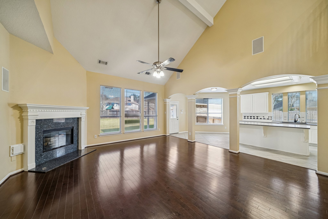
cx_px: 164
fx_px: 109
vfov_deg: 90.0
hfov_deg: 112.6
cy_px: 110
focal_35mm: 12
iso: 640
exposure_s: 1/15
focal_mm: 12
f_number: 8
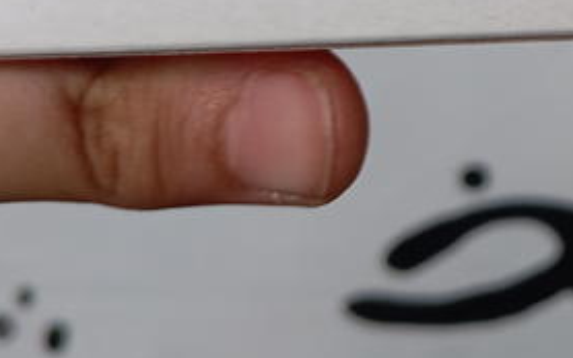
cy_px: -158
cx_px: 892
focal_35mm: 107
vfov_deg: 11.8
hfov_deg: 17.3
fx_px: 1672
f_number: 1.8
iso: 215
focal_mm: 4.22
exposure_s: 1/33.3
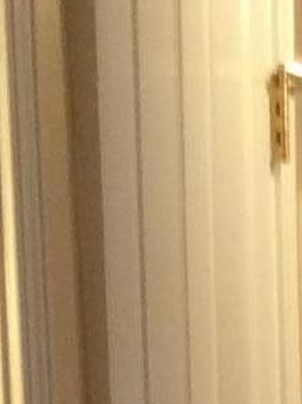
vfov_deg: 7.8
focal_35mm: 216
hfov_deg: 6.7
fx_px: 2520
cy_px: 1265
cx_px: 561
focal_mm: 3.3
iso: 100
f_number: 2.4
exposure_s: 1/24
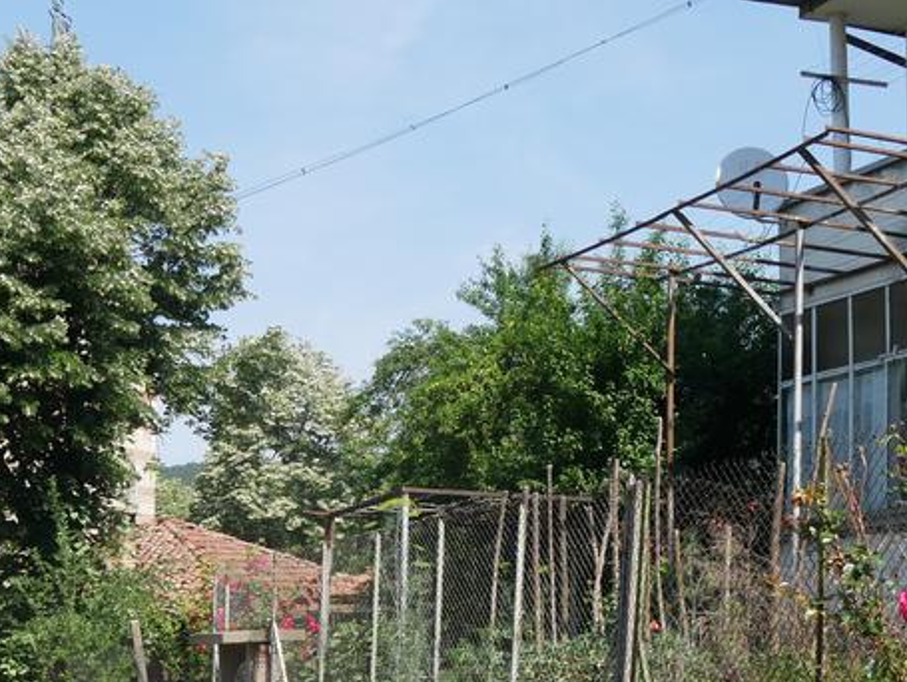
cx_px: 620
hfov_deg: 30.4
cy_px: 480
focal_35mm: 63
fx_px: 1652
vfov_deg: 23.2
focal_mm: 14
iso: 200
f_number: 6.3
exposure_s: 1/400
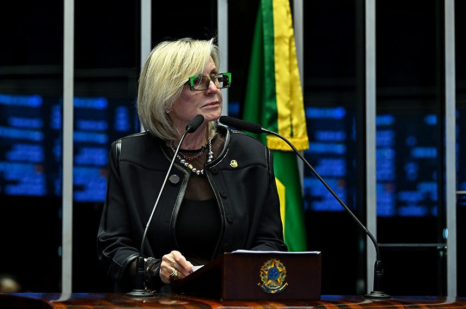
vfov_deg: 10.1
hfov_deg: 15.2
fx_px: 1744
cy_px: 154
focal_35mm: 135
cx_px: 233
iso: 4000
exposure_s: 1/125
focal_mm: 135
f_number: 4.5
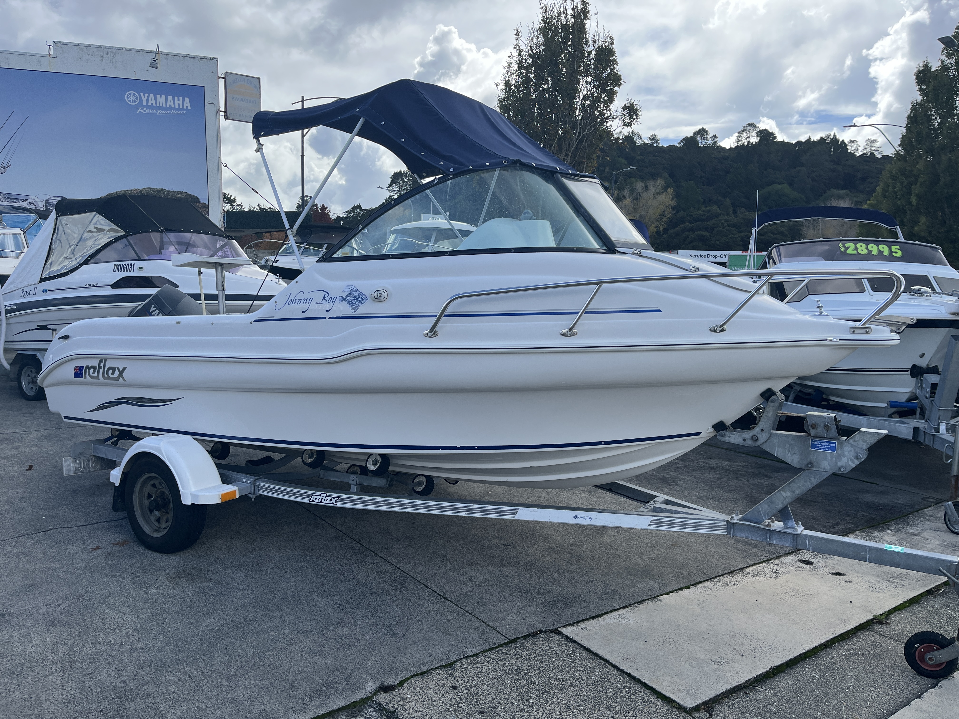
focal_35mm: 26
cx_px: 480
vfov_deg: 53.1
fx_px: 720
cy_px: 360
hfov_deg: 67.3
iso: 50
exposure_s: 1/1890
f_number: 1.6
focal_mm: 5.1
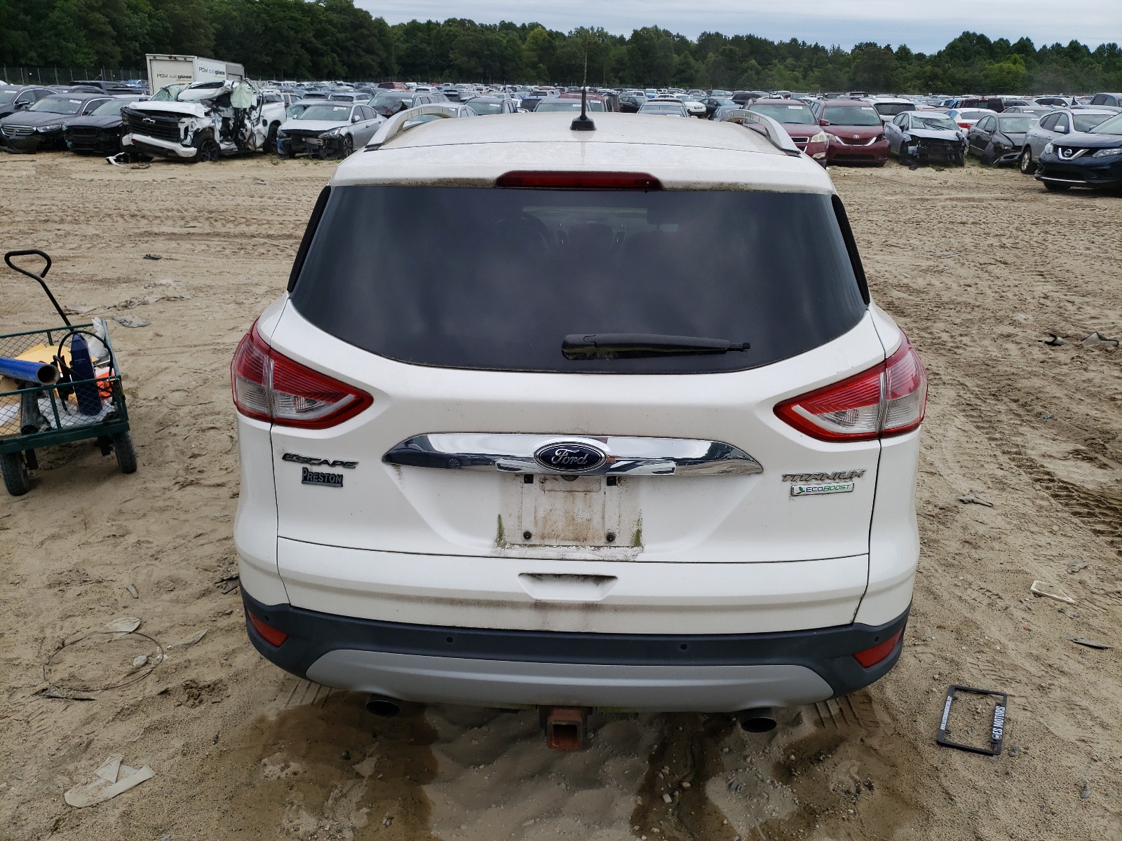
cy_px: 420
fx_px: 843
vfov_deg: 53.1
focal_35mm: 26
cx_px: 561
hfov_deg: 67.3
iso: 50
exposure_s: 1/3333
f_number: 1.5
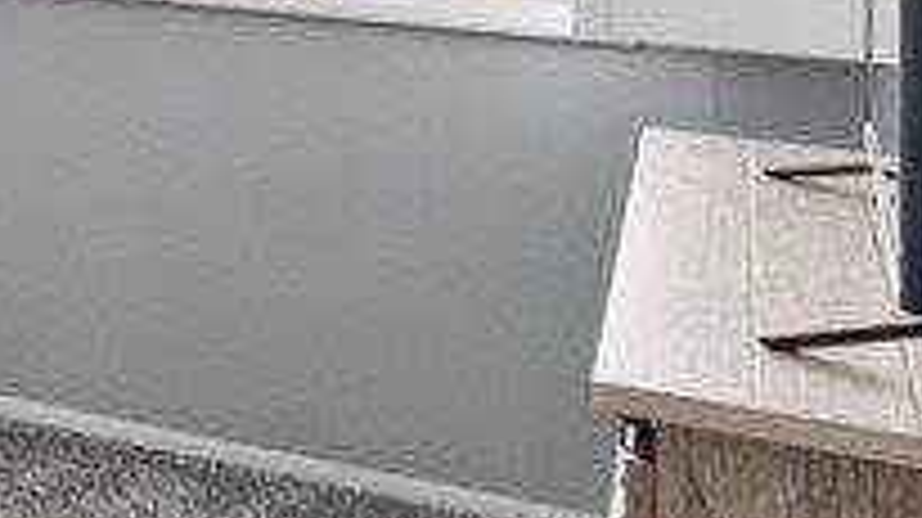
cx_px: -1277
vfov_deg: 12.7
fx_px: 2174
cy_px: -327
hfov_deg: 14.9
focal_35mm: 89
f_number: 8
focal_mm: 17
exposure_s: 1/4
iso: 100
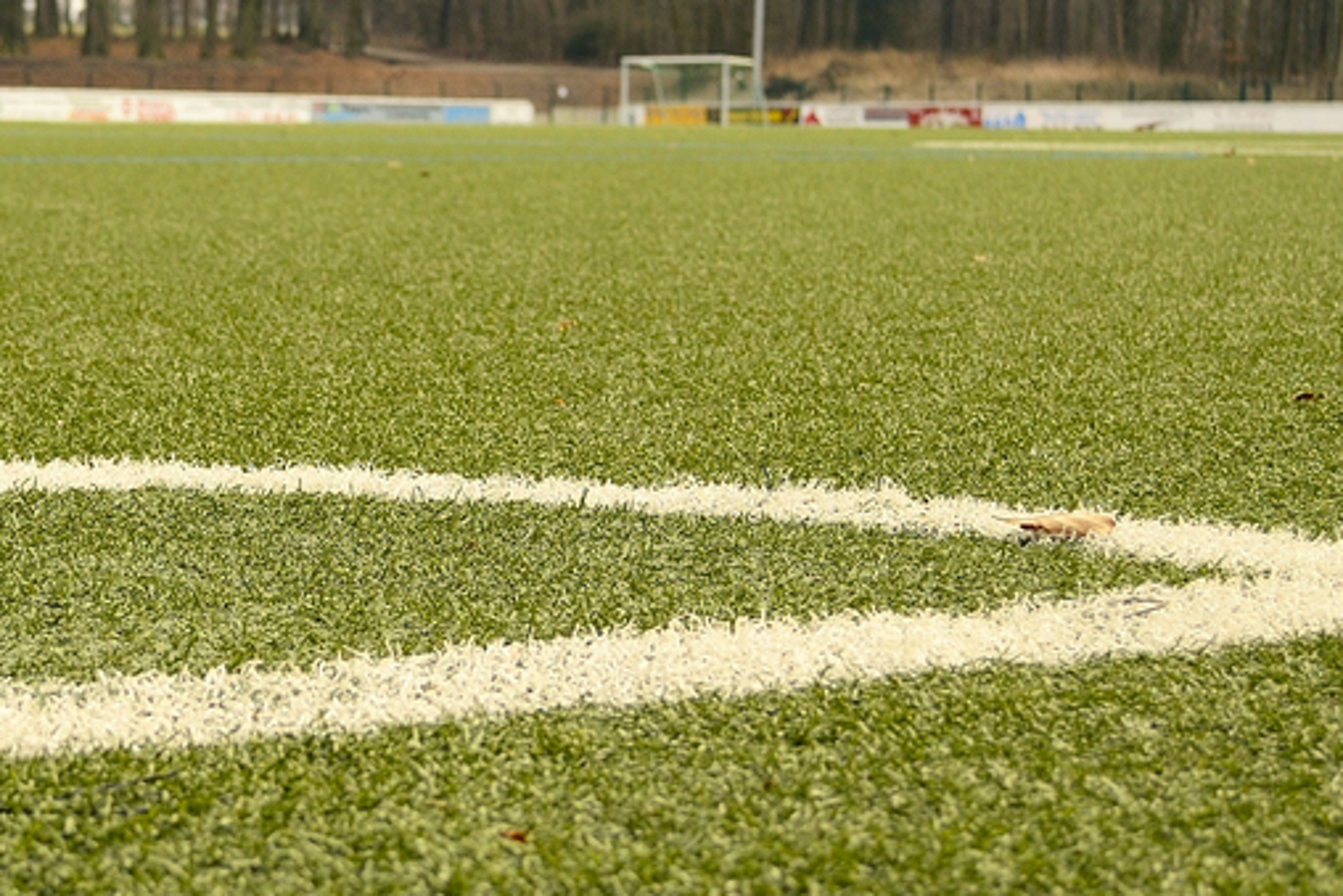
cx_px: 270
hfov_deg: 23.6
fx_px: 3172
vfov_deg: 16.1
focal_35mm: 85
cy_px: 422
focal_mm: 24
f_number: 4
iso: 100
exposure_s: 1/320
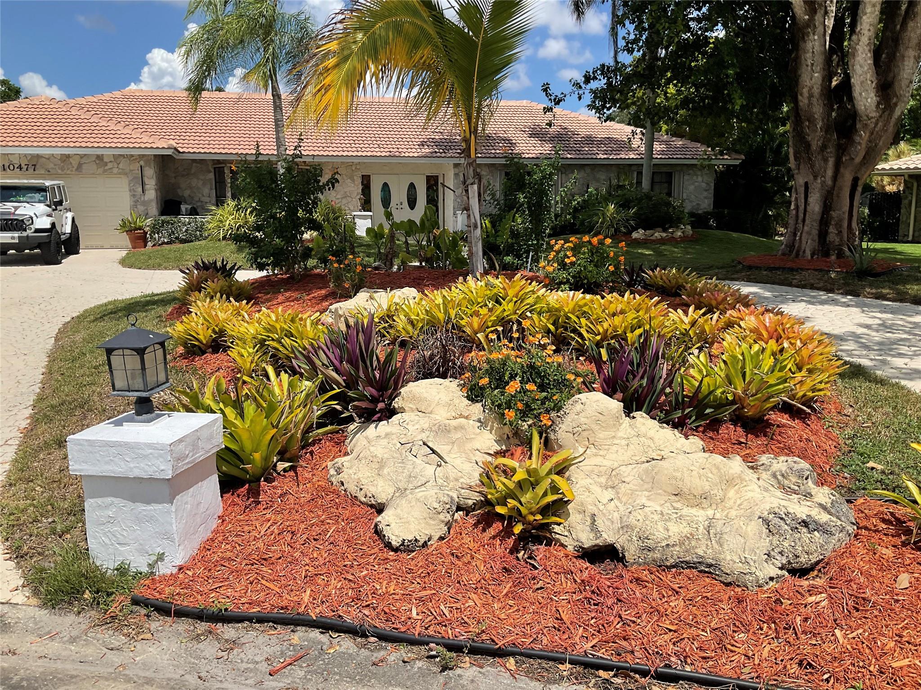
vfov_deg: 48.2
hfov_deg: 61.7
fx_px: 772
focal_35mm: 29
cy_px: 345
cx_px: 460
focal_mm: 3
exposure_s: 1/3125
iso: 16
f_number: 1.8
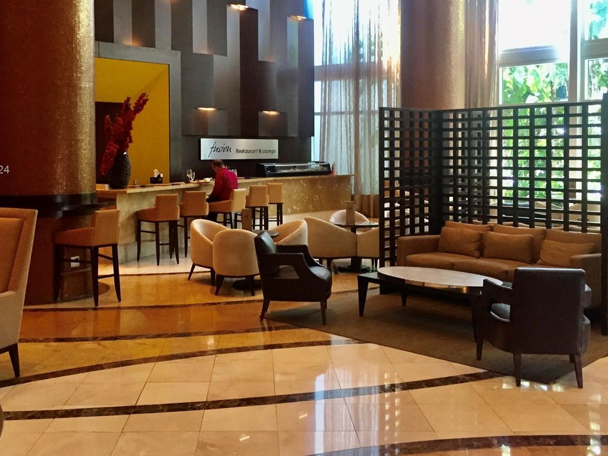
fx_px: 703
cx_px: 262
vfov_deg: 35.8
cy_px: 171
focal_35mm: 40
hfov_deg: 46.7
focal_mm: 4.15
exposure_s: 1/30
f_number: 2.2
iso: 125
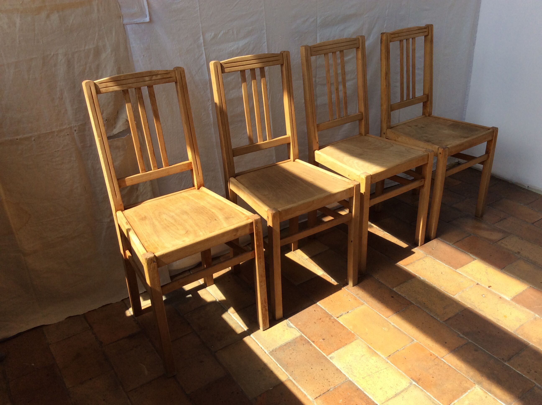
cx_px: 271
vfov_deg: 44.1
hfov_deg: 56.9
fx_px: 500
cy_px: 202
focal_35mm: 32
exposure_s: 1/403
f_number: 2.4
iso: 32
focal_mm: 3.3
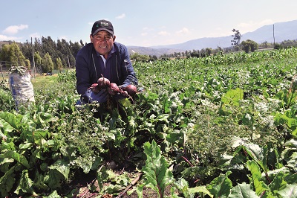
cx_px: 148
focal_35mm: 27
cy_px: 99
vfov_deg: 47.9
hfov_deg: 67.4
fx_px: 223
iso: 200
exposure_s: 1/125
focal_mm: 18
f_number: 16
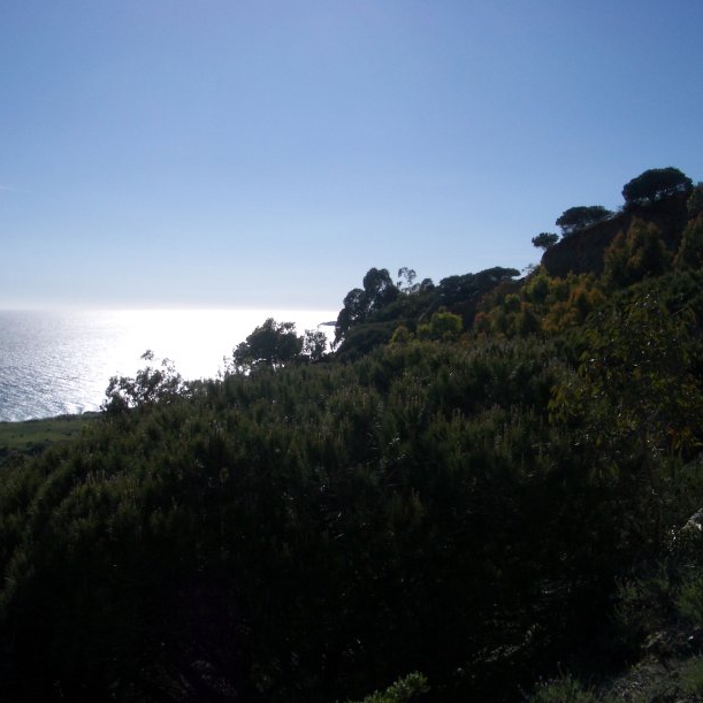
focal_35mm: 42
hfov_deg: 40.0
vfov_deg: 40.0
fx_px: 965
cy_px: 357
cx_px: 345
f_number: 4.3
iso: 50
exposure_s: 1/2000
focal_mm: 5.8
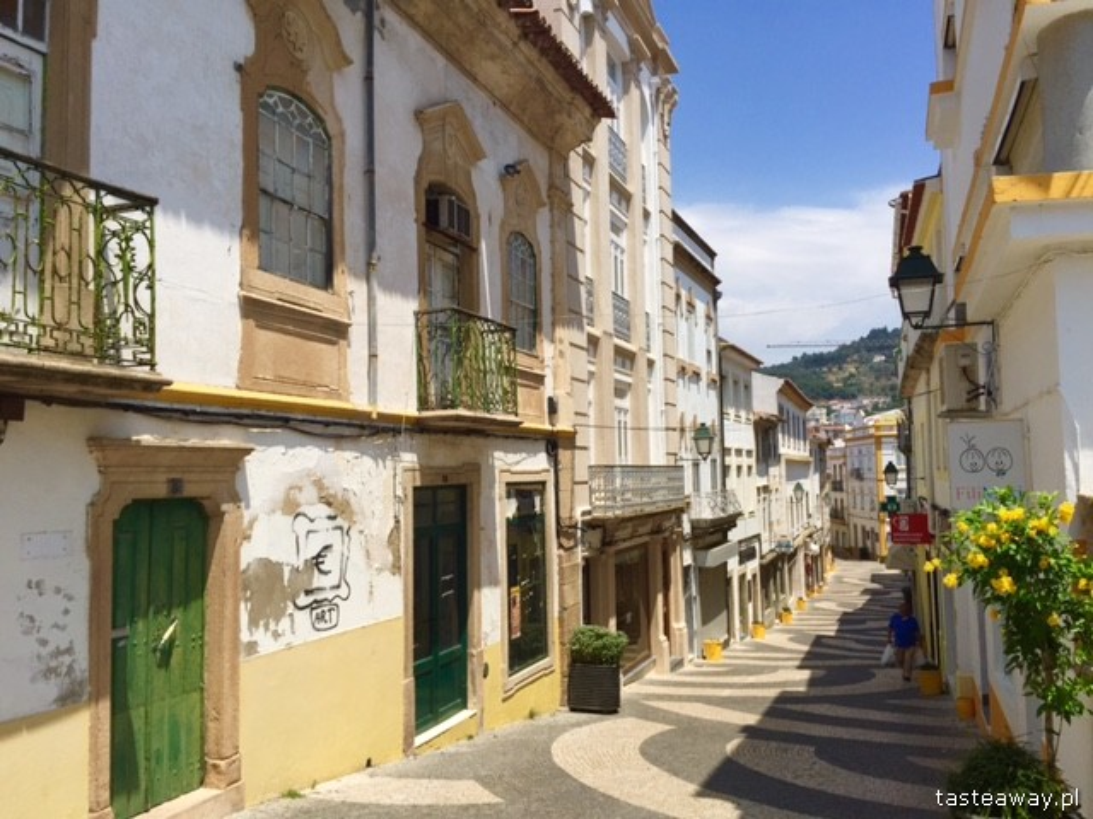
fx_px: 916
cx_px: 546
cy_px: 410
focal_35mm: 29
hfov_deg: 61.7
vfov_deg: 48.2
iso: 32
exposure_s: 1/3049
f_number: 2.2
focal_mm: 4.15
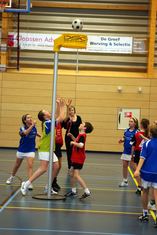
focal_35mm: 105
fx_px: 687
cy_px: 118
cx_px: 78
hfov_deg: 13.0
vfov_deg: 19.5
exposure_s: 1/125
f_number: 2.8
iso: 400
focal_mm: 70
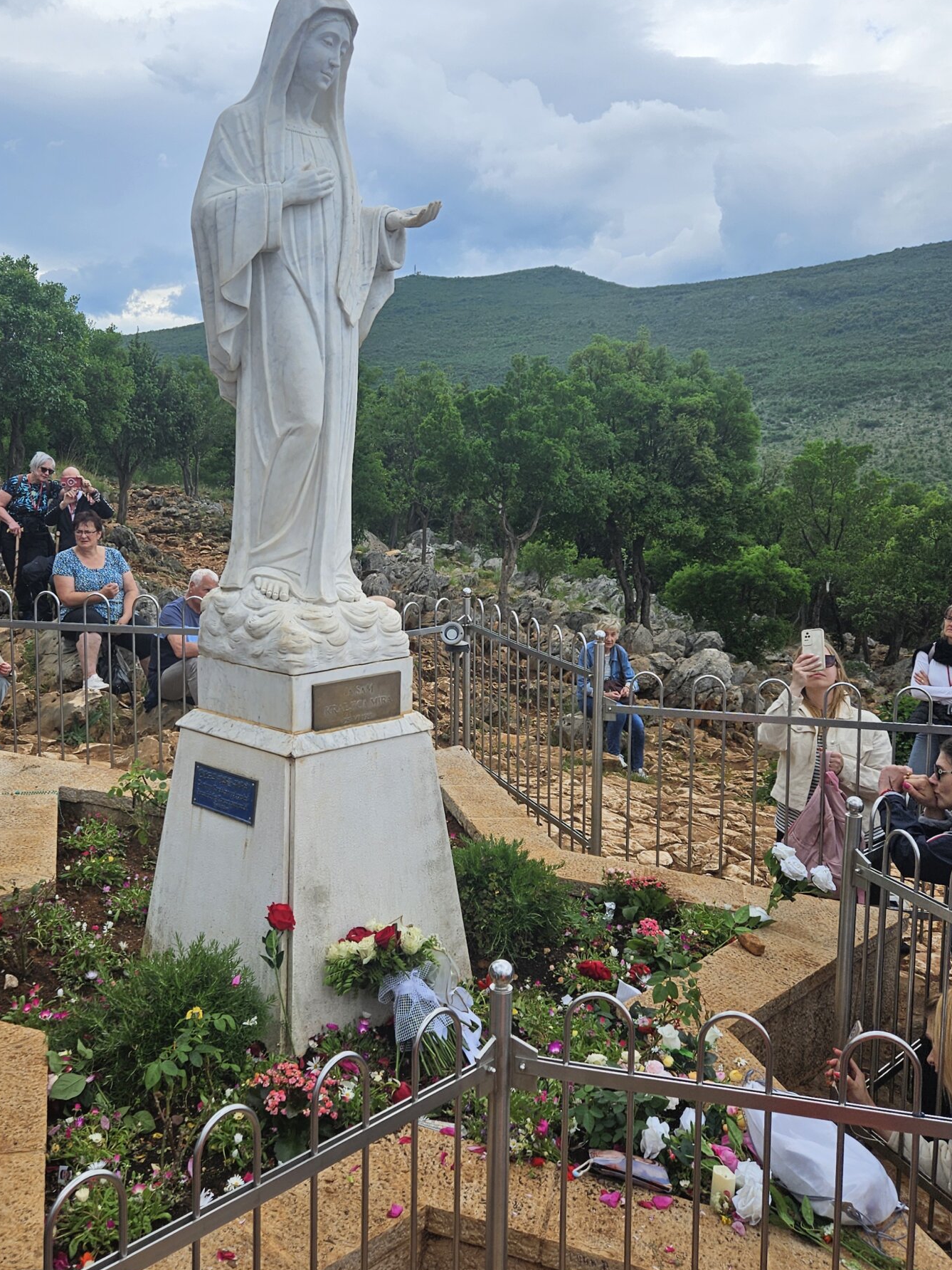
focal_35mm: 33
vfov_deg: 55.3
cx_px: 360
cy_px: 594
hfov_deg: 42.6
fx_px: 1210
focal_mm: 5.4
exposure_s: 1/1619
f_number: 1.8
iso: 25
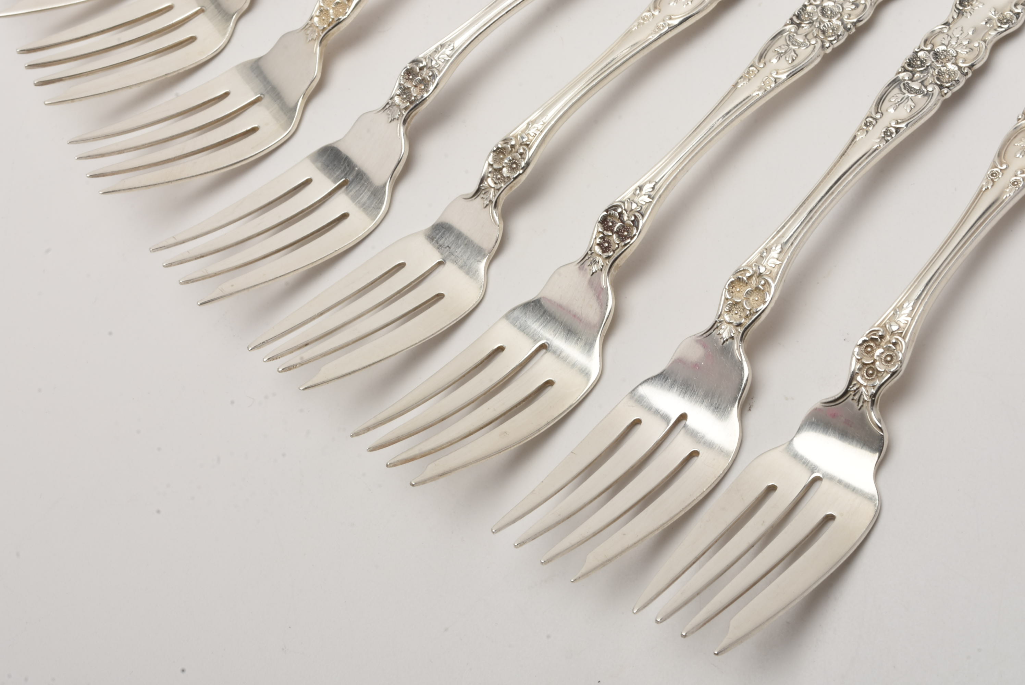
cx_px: 512
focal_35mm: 82
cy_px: 342
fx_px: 2351
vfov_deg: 16.6
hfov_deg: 24.6
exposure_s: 1/125
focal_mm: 55
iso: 100
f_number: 25
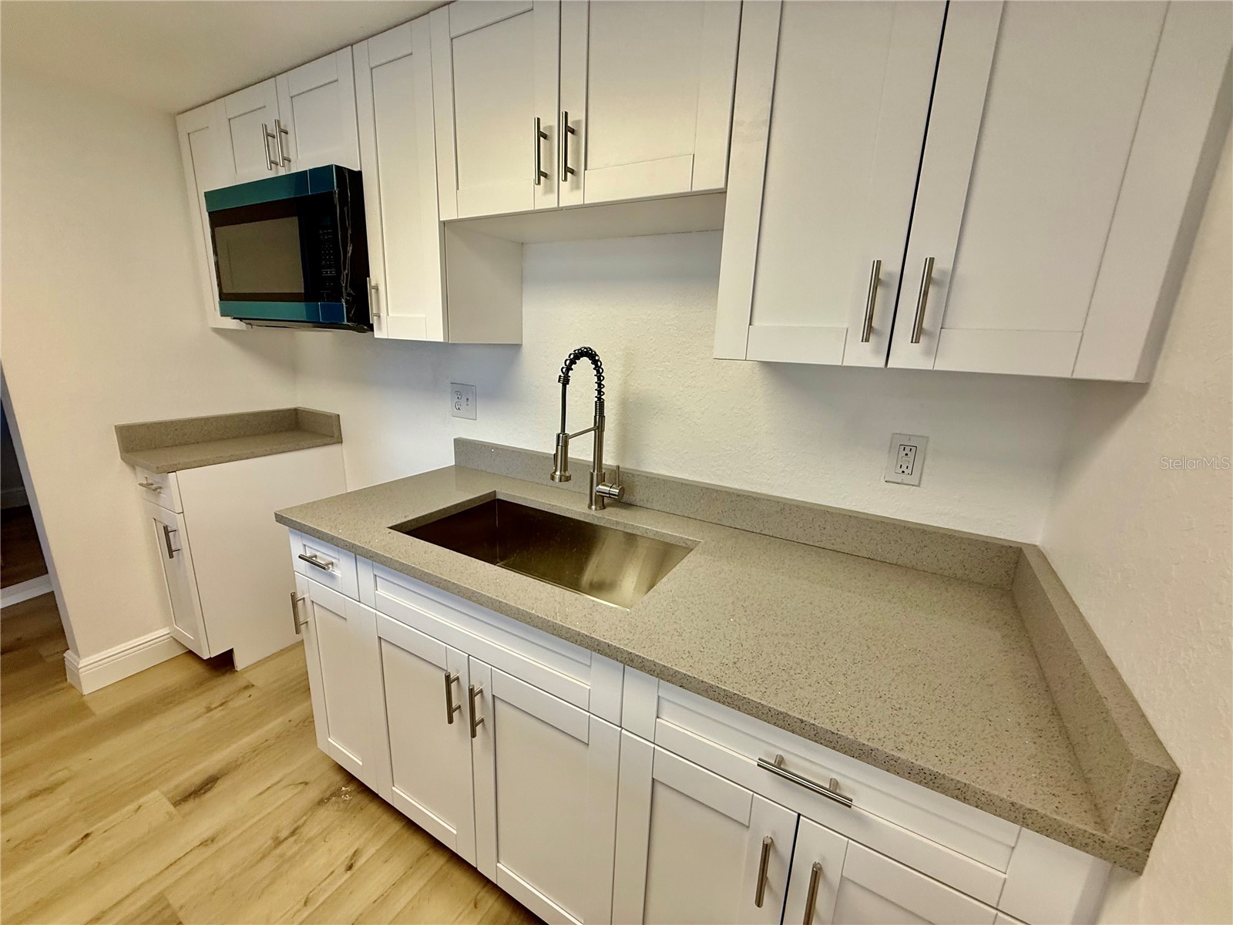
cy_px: 462
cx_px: 616
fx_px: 499
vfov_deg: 85.7
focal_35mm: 14
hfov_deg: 102.1
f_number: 2.2
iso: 100
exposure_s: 1/120
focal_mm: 2.22
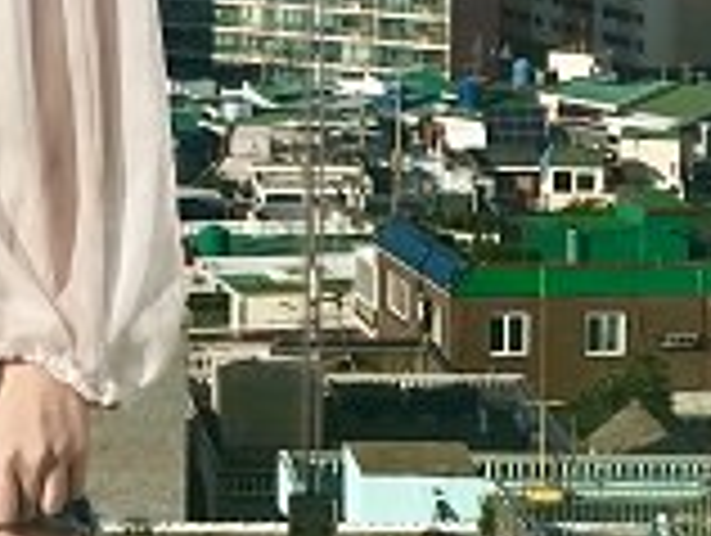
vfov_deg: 5.6
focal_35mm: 259
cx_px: -252
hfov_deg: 7.5
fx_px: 5328
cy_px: -604
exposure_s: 1/1066
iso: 20
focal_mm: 6.6
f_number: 2.8
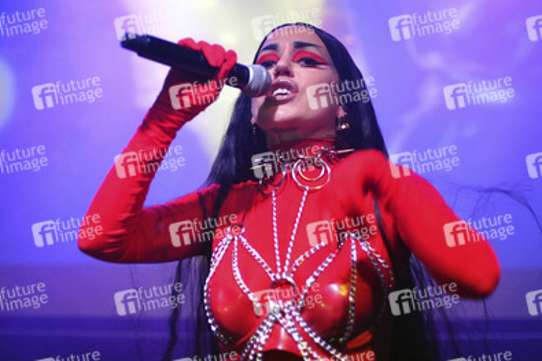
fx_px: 858
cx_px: 305
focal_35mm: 57
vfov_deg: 23.8
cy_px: 196
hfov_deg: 35.0
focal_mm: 50
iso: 4000
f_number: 1.8
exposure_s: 1/160
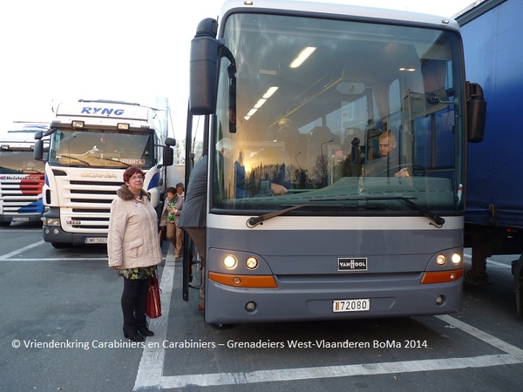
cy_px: 196
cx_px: 262
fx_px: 408
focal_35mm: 27
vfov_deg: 51.4
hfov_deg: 65.3
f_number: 2.8
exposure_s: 1/30
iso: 125
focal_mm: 4.8
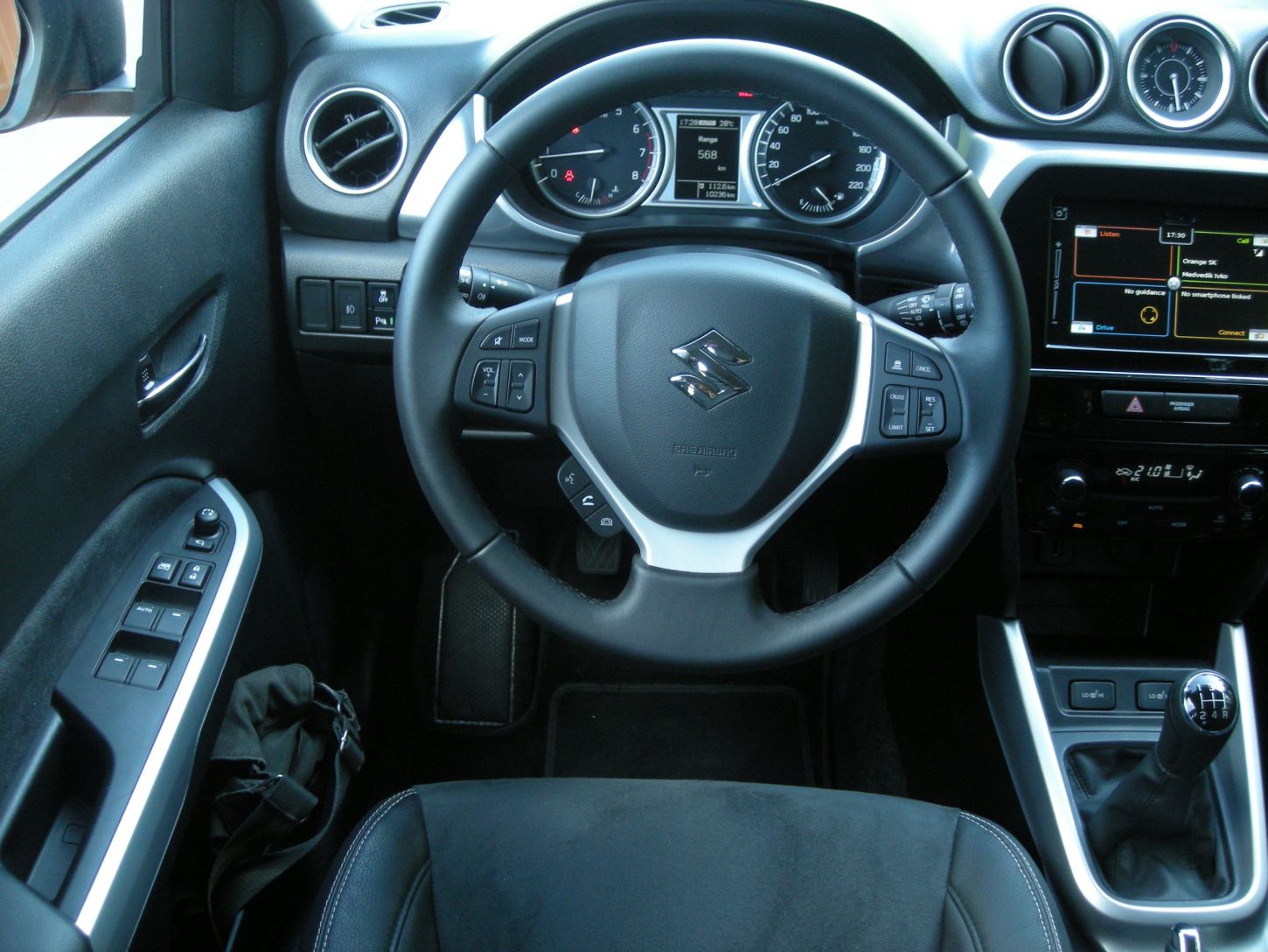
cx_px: 634
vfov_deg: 40.7
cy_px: 476
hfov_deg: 52.6
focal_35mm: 35
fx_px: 1282
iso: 200
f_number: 2.8
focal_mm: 5.7
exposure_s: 1/43.3
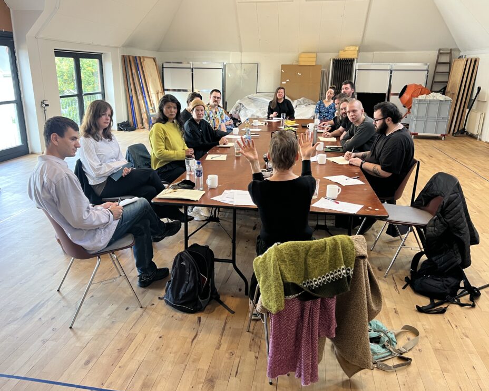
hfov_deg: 62.2
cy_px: 191
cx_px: 236
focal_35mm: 28
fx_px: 405
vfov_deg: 51.5
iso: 125
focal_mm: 5.7
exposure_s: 1/81
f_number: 1.5
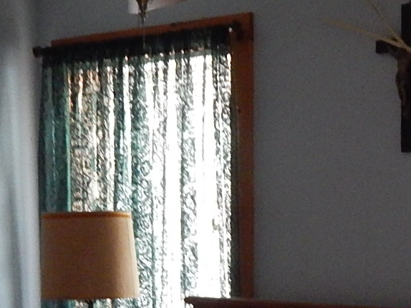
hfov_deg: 21.4
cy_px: 427
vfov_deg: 15.3
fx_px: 1081
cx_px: 291
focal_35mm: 91
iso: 500
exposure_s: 1/30
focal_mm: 4
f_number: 3
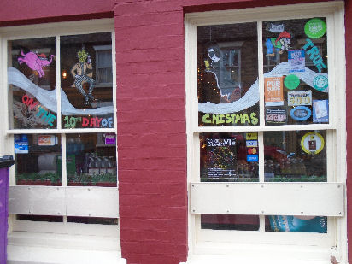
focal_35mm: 26
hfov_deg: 67.3
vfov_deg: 53.1
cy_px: 132
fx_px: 264
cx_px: 176
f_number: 3.2
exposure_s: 1/30
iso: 100
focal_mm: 4.6
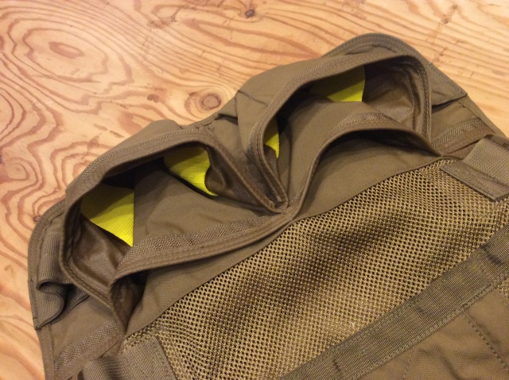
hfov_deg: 56.9
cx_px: 254
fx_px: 470
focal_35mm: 32
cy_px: 190
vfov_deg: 44.1
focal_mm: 3.3
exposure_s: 1/24
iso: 250
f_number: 2.4
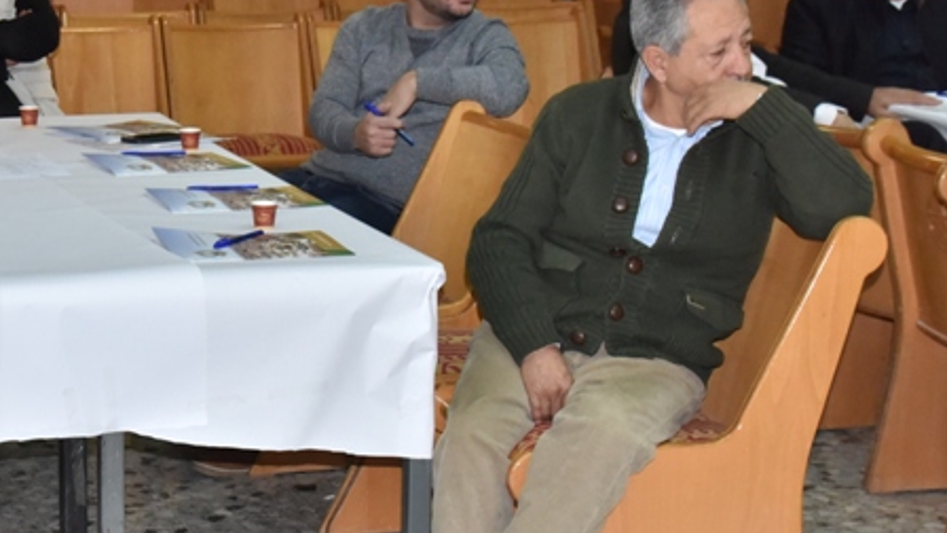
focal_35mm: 91
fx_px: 2285
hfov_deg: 22.8
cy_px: 297
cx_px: 72
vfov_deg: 13.3
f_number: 8
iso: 2500
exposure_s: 1/250
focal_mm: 38
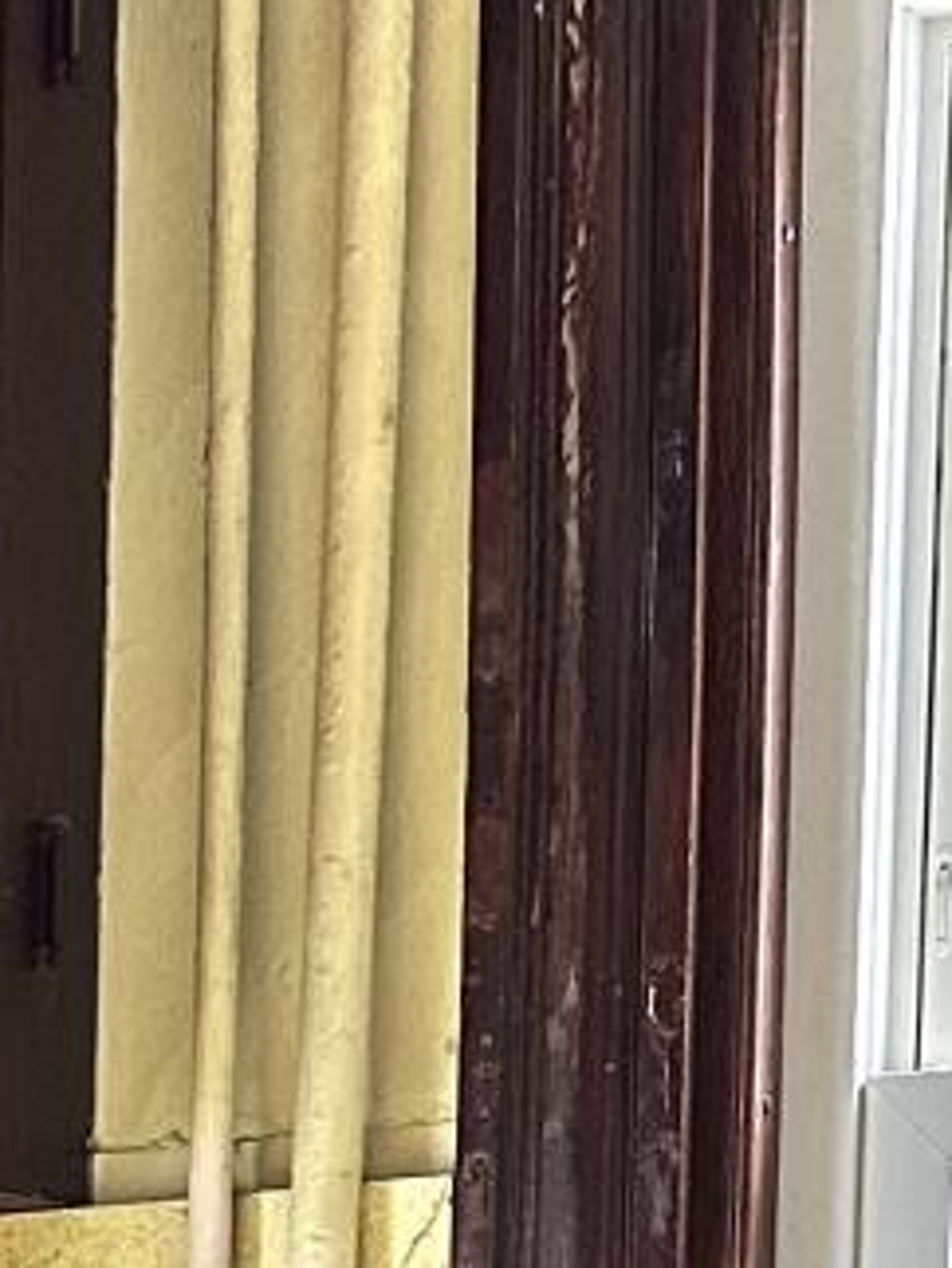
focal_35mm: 149
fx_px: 5456
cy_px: 2414
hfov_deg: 9.5
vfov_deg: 12.0
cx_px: -763
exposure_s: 1/60
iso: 320
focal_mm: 6.86
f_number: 1.78
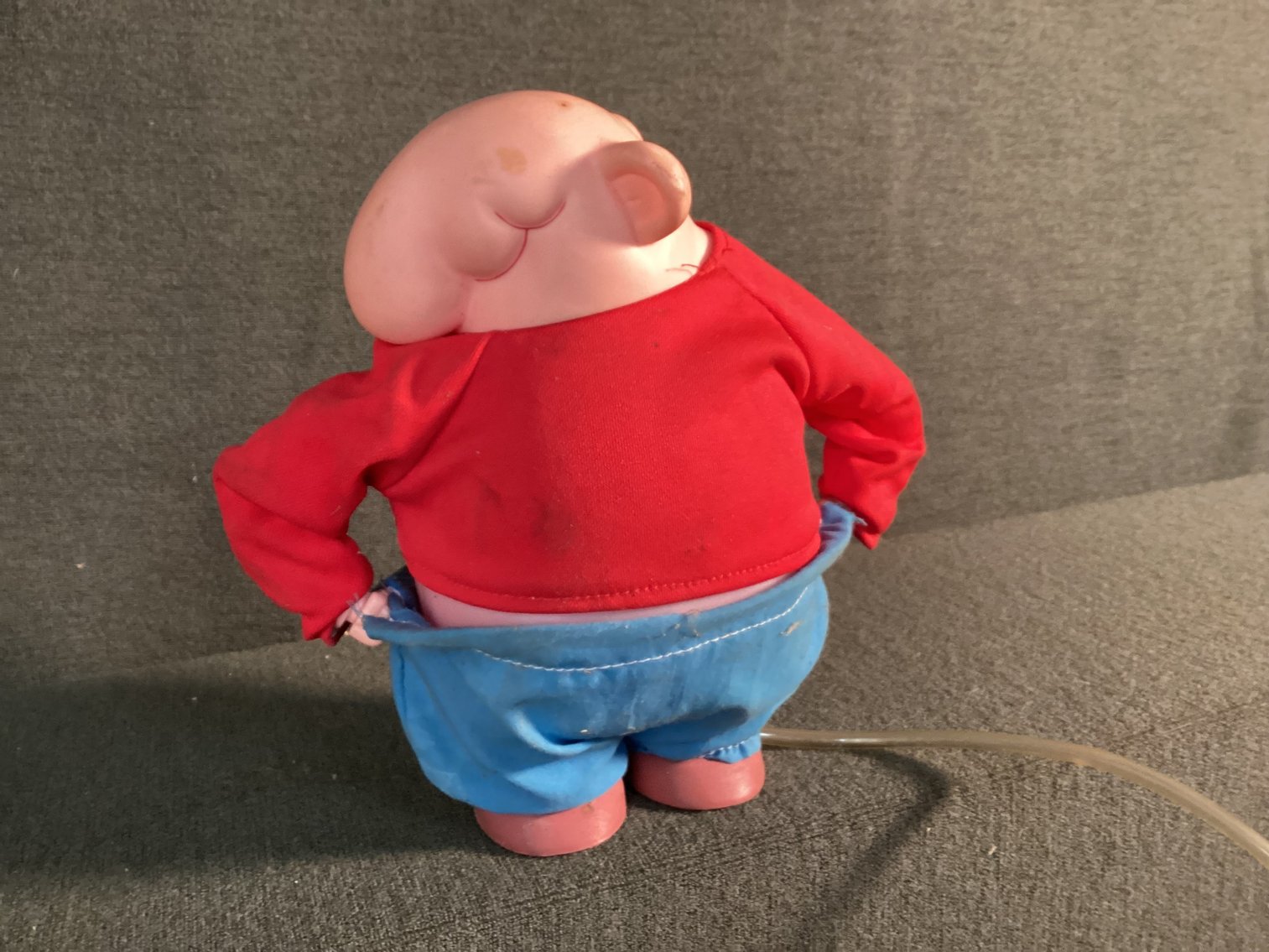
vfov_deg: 45.4
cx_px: 634
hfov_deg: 58.3
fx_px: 1137
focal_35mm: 31
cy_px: 476
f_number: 2.4
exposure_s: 1/60
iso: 320
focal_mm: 3.3
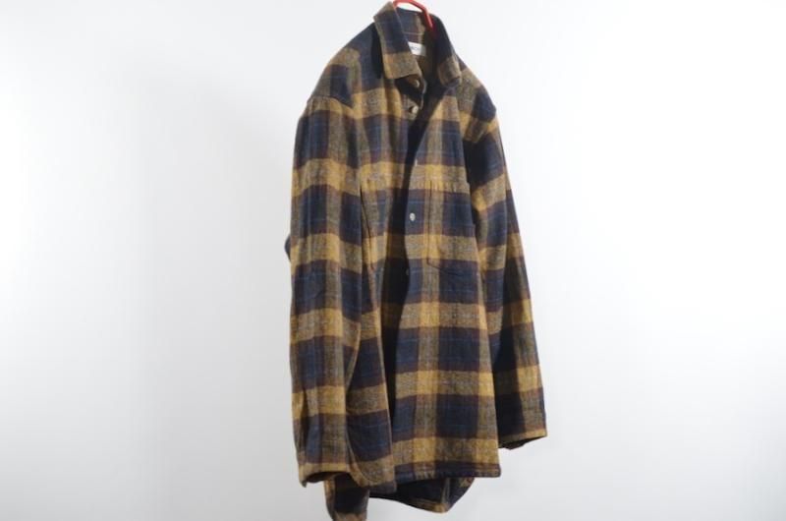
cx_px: 393
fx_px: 1307
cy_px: 260
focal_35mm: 60
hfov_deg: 33.5
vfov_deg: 22.5
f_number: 4
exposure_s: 1/60
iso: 800
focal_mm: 40
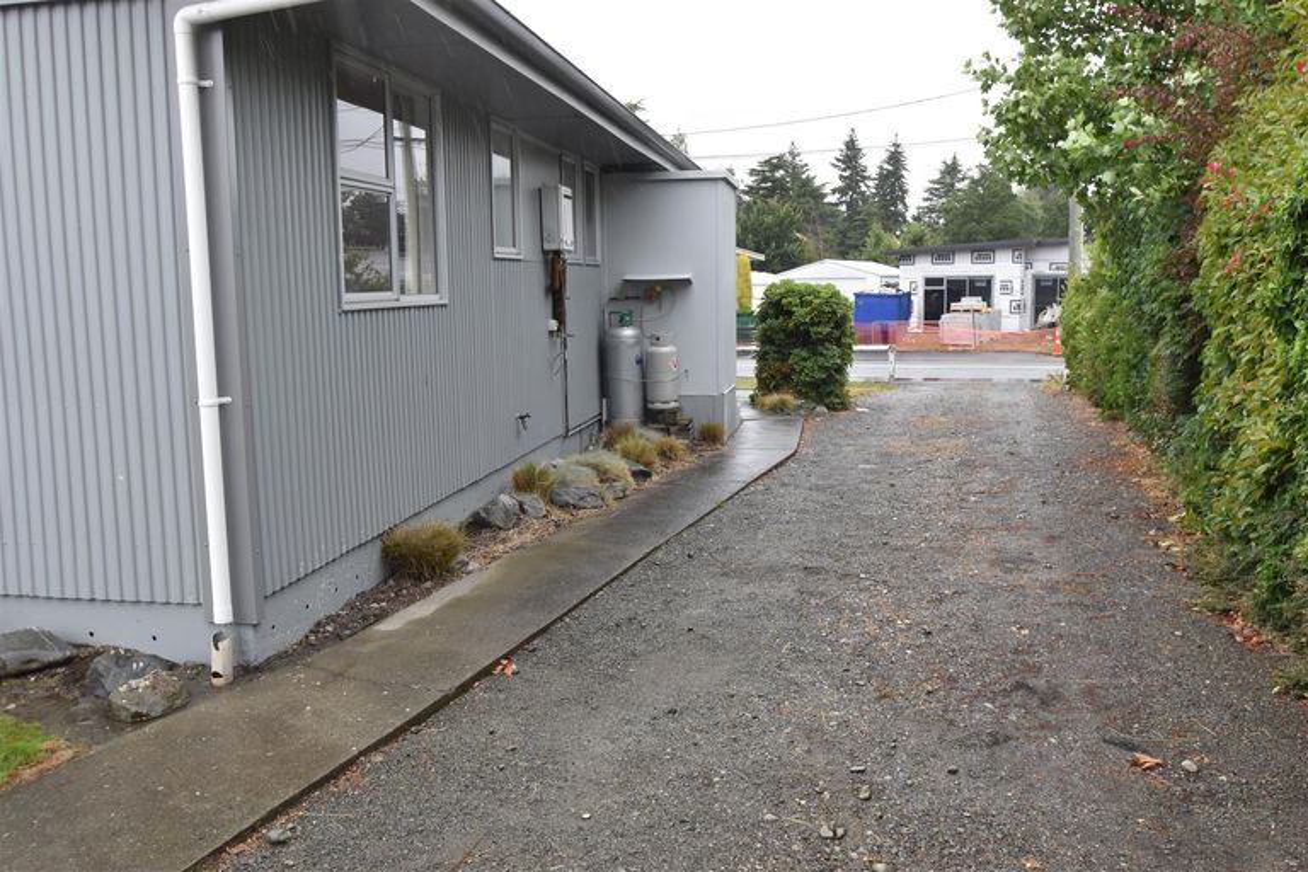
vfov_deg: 45.7
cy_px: 436
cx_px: 654
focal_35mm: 28
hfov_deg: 64.6
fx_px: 1035
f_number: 6.3
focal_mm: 19
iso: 400
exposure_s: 1/160
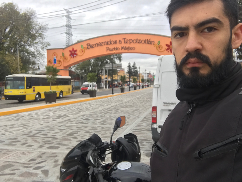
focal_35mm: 32
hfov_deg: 56.8
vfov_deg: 44.2
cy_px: 91
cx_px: 121
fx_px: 224
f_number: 2.2
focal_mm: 2.87
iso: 40
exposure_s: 1/120
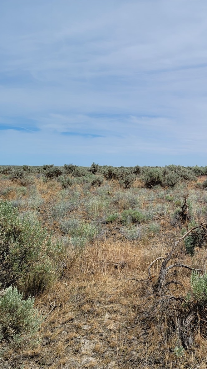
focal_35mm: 37
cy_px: 186
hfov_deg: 28.5
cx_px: 237
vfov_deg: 54.0
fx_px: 361
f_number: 1.8
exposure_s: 1/1804
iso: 20
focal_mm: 7
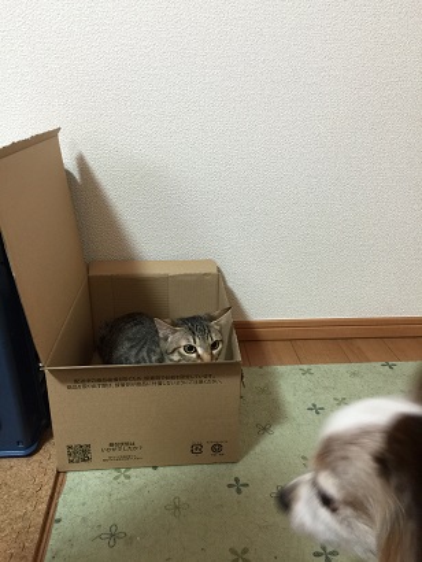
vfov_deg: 61.6
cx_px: 211
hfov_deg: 48.3
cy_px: 281
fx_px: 471
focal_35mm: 29
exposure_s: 1/15
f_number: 2.2
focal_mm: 4.15
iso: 64
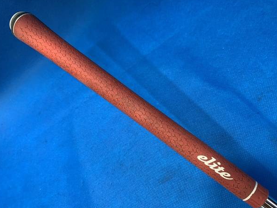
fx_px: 224
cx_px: 144
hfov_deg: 63.4
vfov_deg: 49.8
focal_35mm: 28
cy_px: 107
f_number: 1.8
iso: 100
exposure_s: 1/60
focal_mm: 4.25
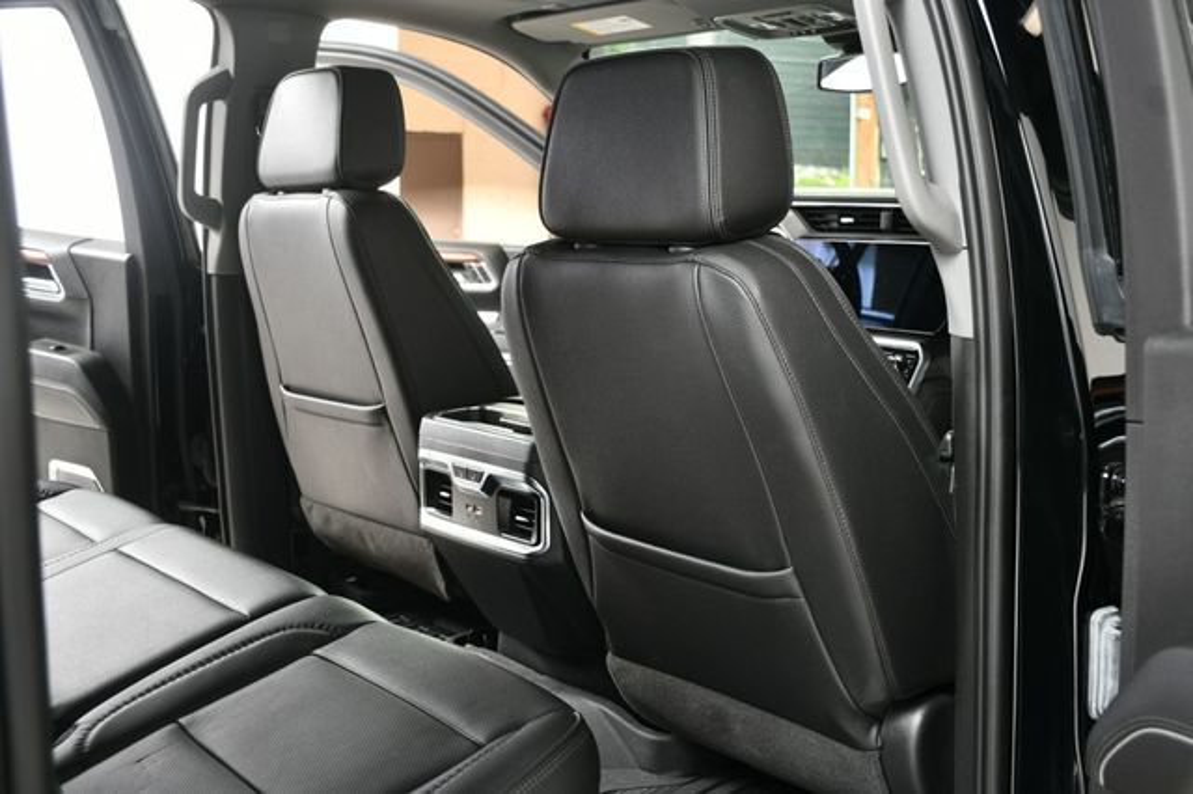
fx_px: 1292
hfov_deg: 49.6
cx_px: 596
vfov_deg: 34.2
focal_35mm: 39
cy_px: 397
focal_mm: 26
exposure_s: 1/160
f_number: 3.8
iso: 100
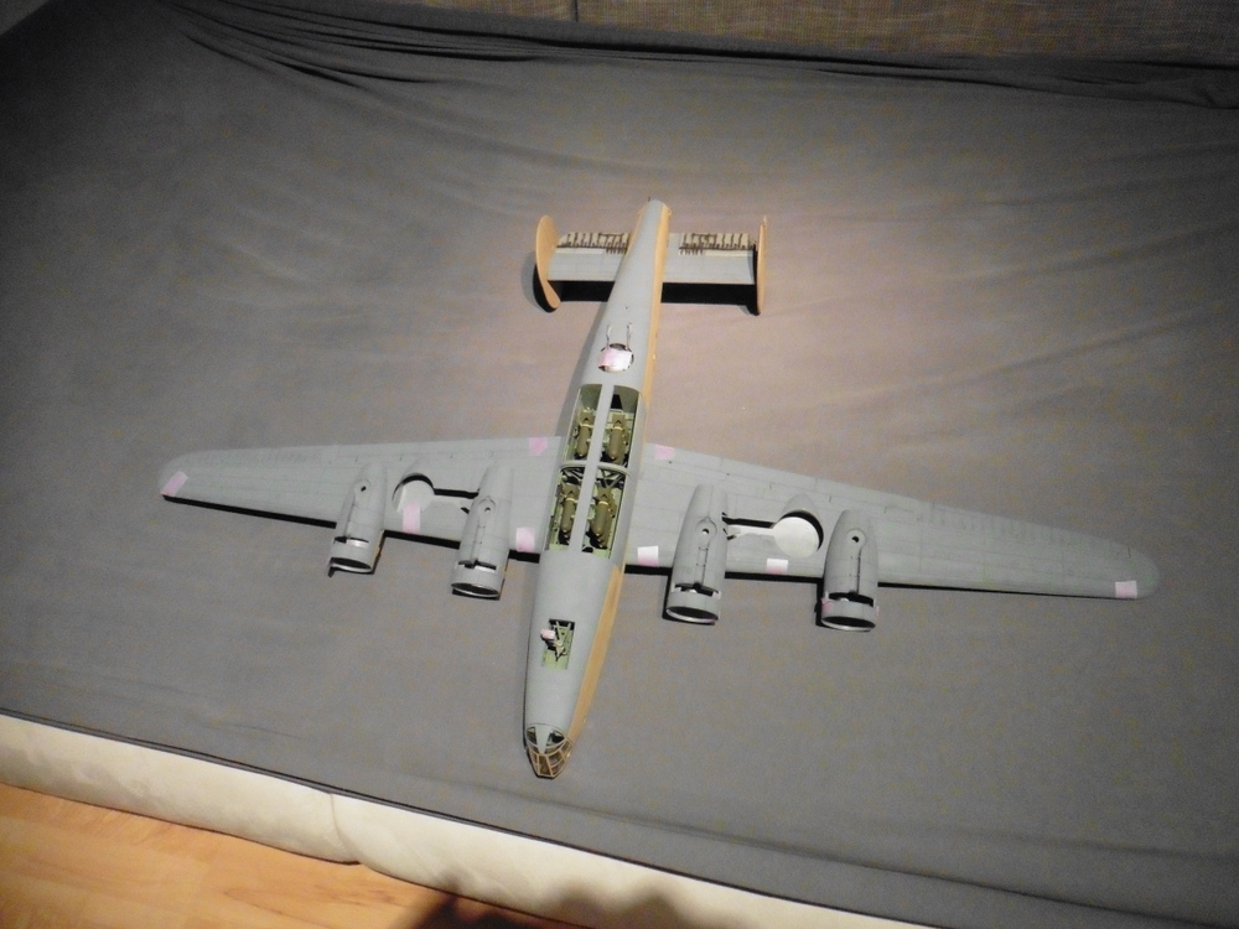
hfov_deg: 71.6
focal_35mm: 24
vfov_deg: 56.8
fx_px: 859
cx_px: 620
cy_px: 464
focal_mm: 4.3
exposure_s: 1/40
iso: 1600
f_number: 3.3
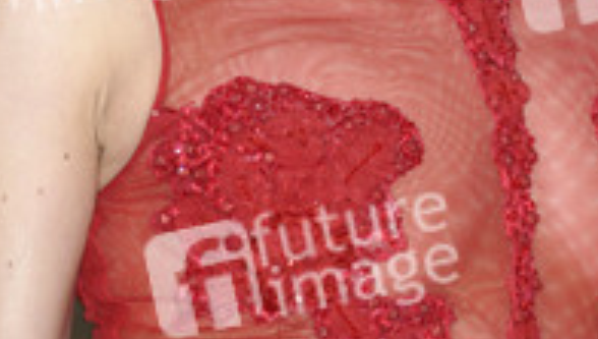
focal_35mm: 640
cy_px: -192
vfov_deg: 1.9
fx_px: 10165
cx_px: 392
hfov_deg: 3.4
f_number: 4.5
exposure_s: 1/160
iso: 320
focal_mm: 200
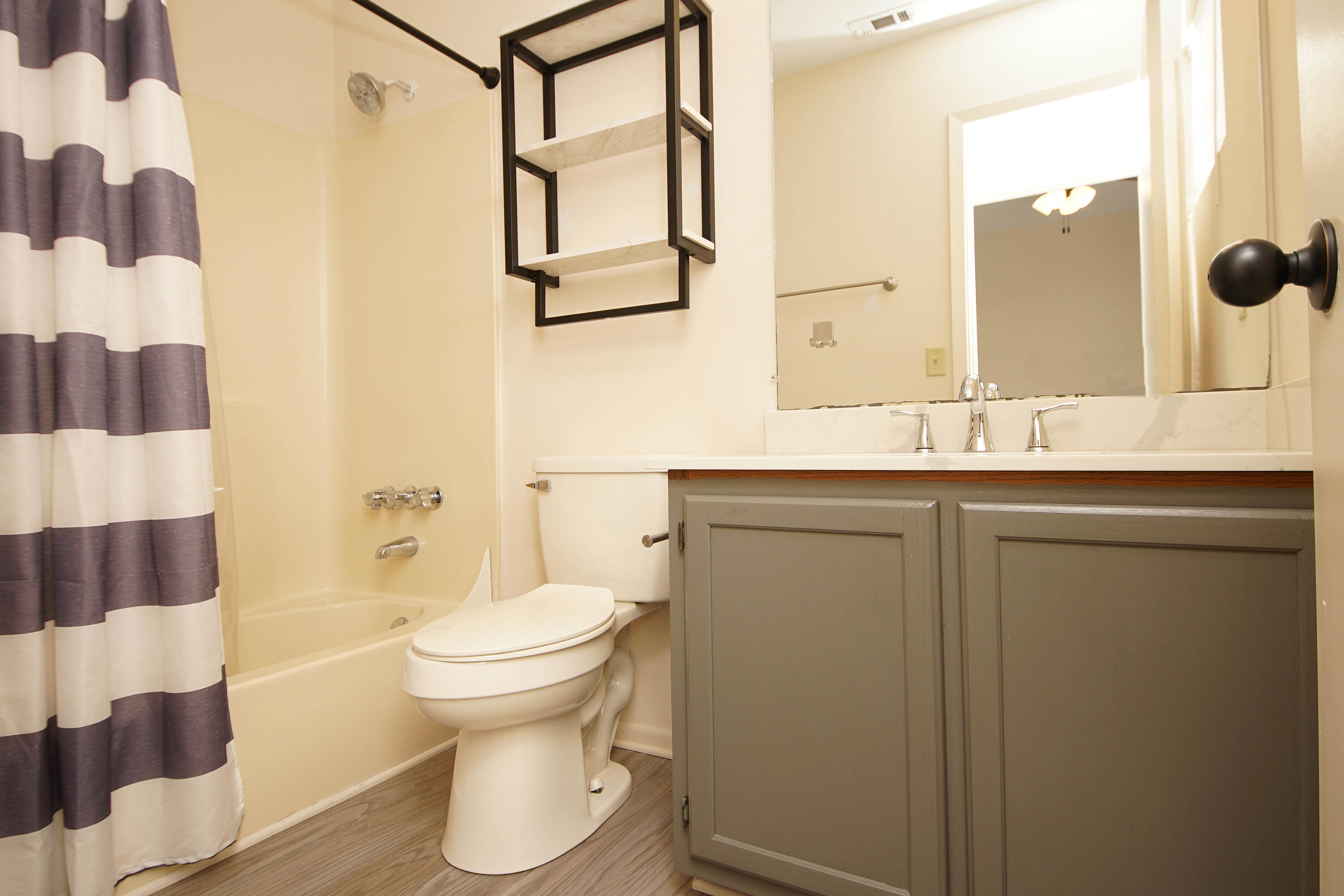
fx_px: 672
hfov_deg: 90.0
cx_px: 672
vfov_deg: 67.4
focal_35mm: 18
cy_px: 448
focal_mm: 12
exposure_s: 1/60
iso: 160
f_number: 4.5
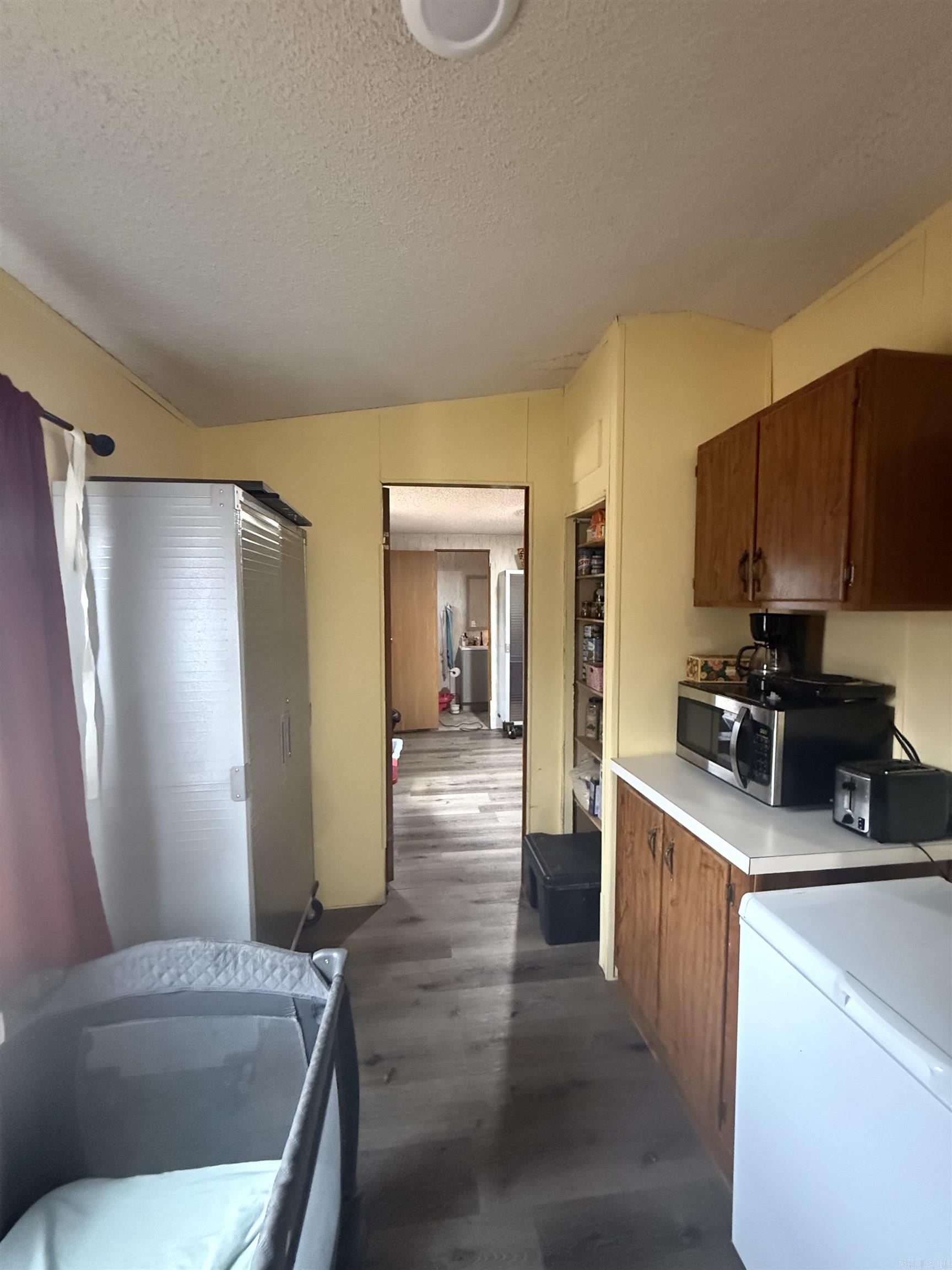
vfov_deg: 102.1
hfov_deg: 85.7
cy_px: 635
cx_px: 476
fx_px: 513
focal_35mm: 14
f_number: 2.2
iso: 1250
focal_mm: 2.22
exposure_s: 1/60
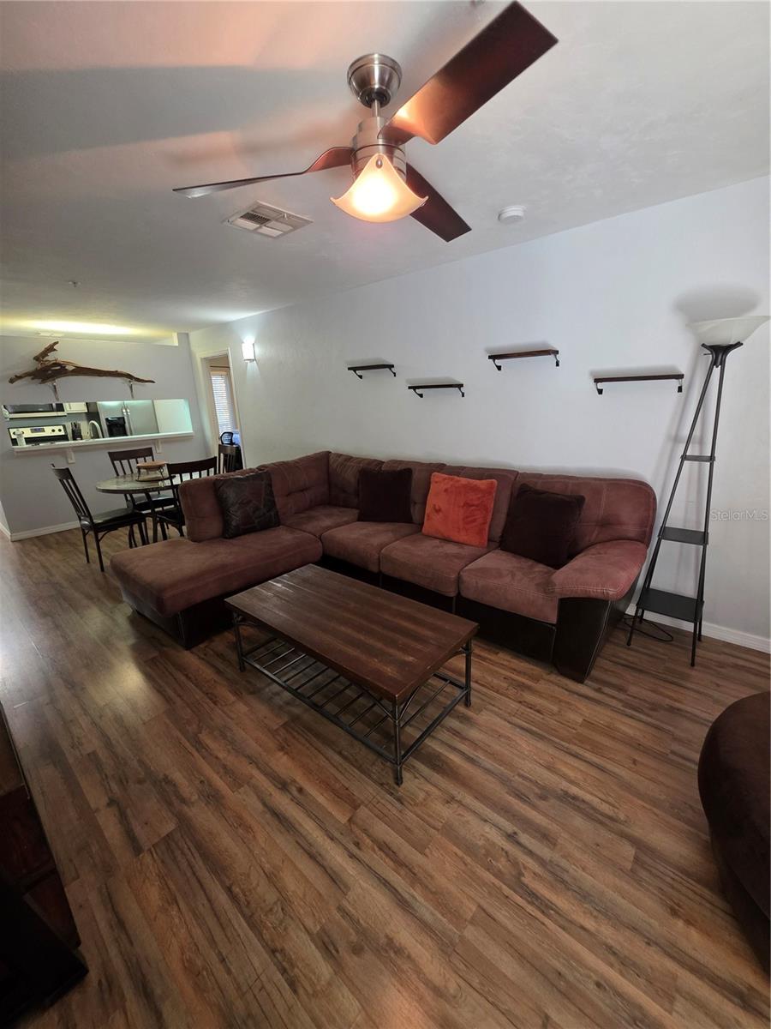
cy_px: 514
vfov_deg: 106.2
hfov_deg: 89.9
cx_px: 386
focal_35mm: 13
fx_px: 386
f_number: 1.9
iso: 200
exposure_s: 1/60
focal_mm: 2.2
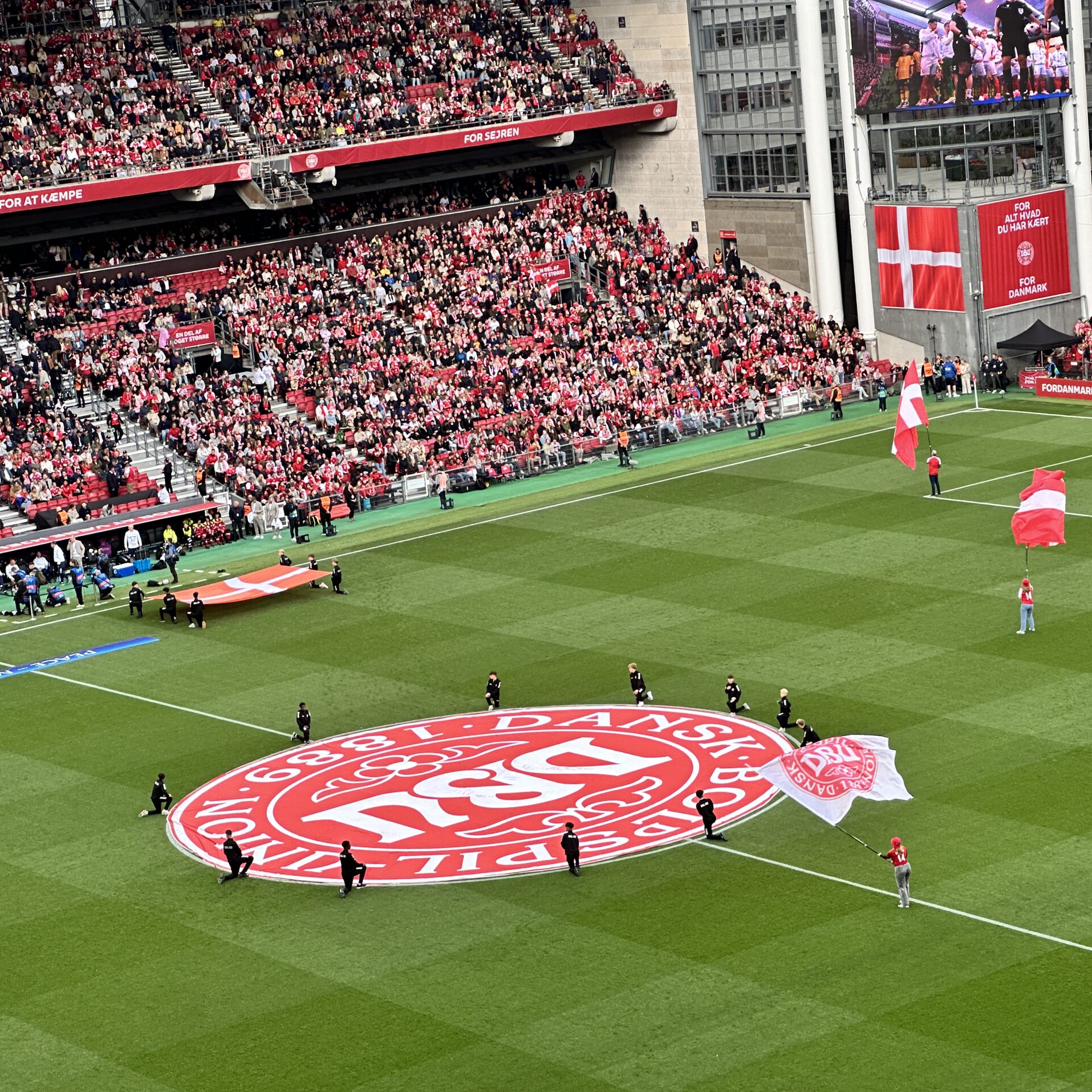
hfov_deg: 19.1
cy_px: 546
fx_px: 3248
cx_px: 638
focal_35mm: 91
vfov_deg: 19.1
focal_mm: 9
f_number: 2.8
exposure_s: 1/99
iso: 50
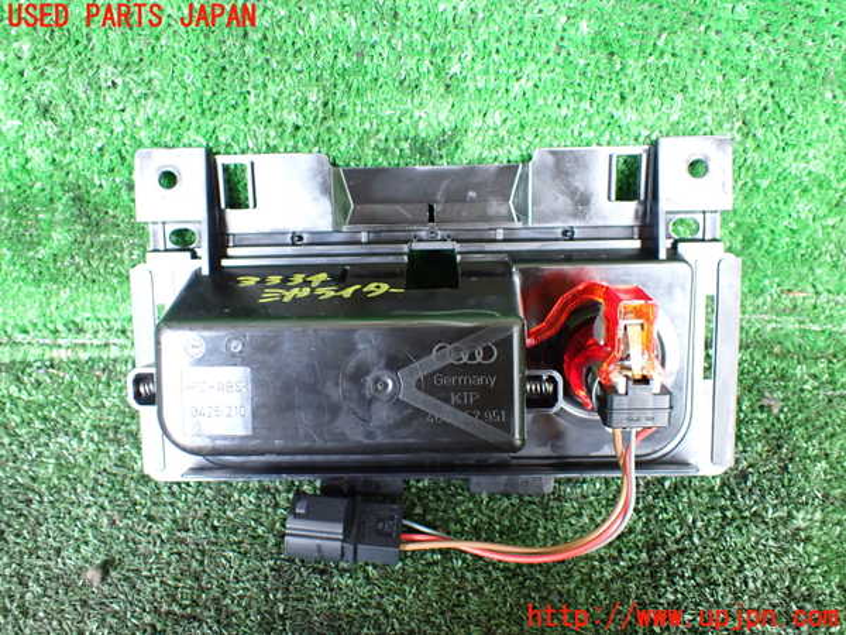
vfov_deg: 46.8
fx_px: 733
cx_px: 423
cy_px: 318
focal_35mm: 30
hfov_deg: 60.0
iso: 800
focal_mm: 5.4
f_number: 2.3
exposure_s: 1/80
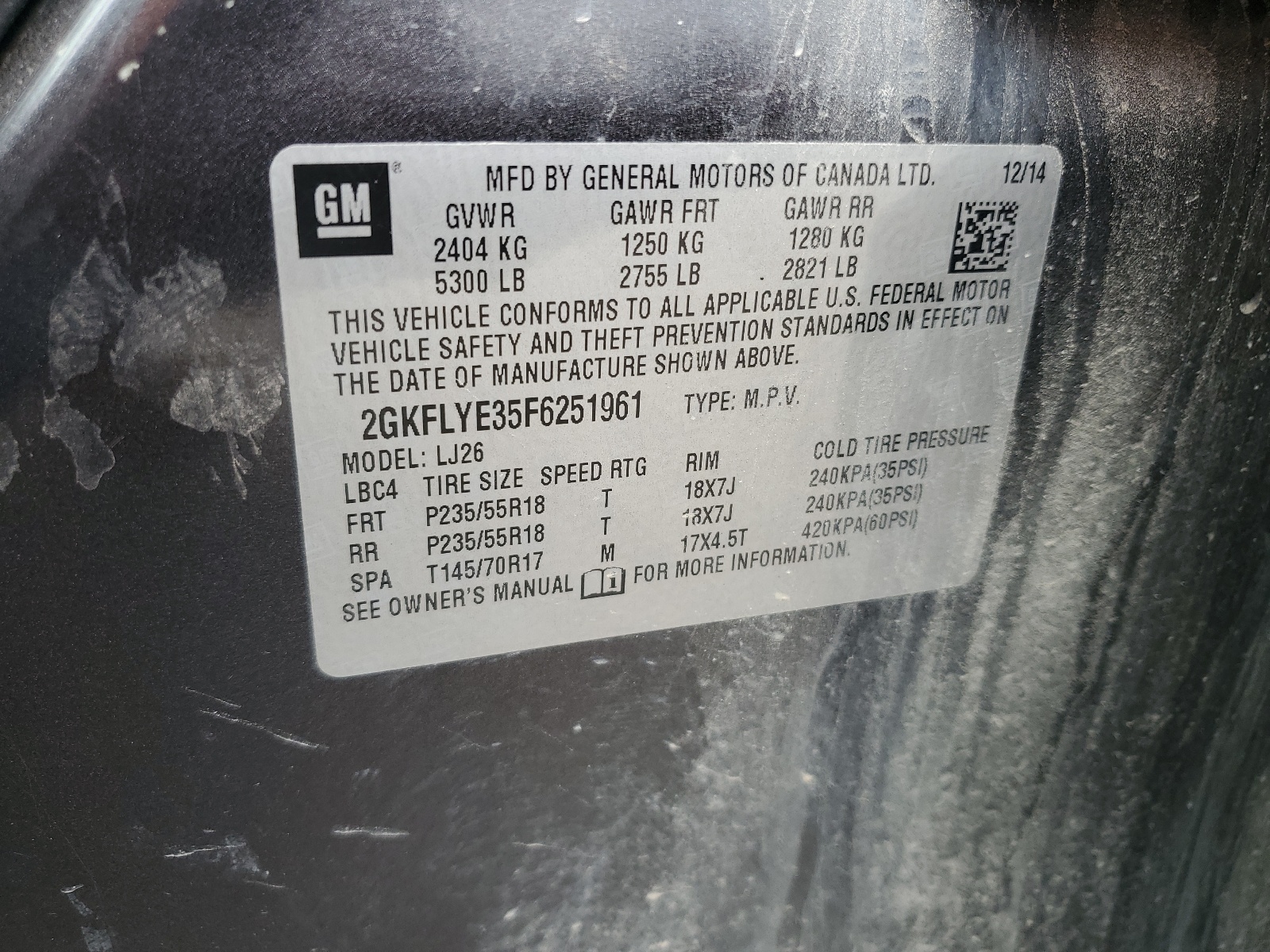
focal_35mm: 26
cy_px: 476
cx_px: 635
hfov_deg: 67.3
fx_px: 954
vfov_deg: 53.1
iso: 50
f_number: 1.5
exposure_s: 1/167
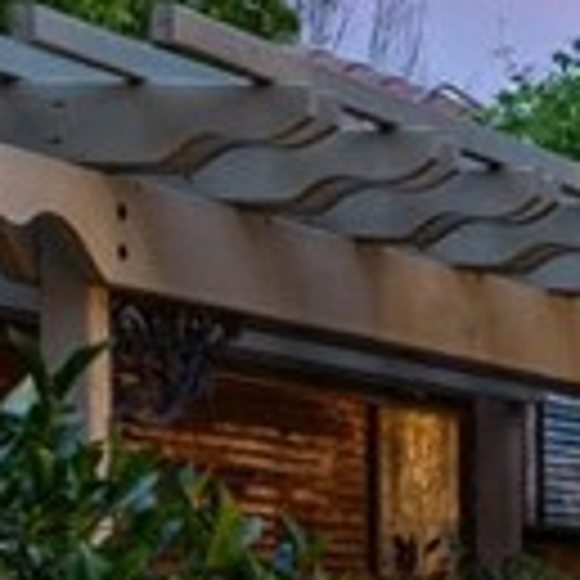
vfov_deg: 8.3
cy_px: 564
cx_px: 2280
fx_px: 3962
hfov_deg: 6.7
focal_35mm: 209
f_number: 8
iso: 1000
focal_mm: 31
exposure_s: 1/4
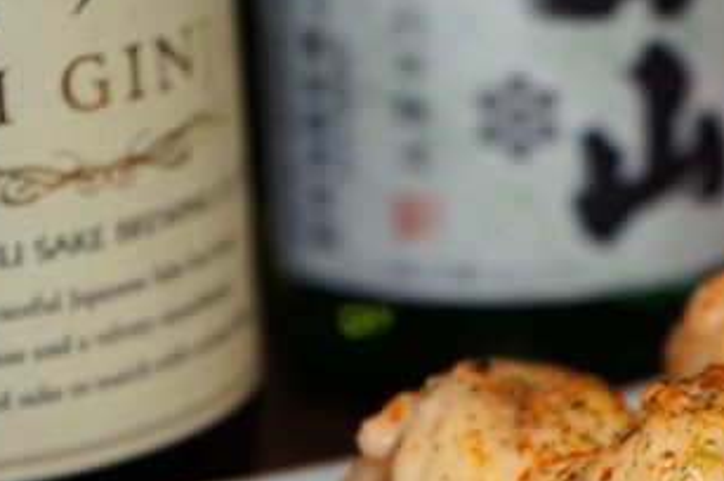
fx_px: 2933
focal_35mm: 146
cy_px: 454
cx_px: 873
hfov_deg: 13.7
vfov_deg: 9.3
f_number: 5
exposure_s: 1/60
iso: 1600
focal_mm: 56
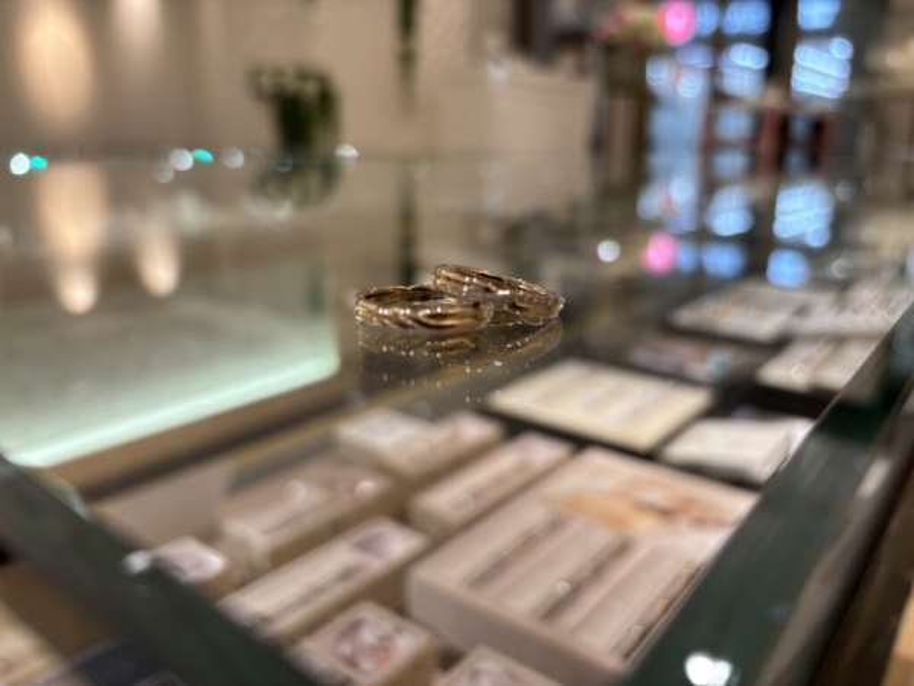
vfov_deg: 53.1
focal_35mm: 26
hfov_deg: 67.3
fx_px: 687
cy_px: 343
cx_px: 457
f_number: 1.6
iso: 80
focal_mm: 5.96
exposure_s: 1/120
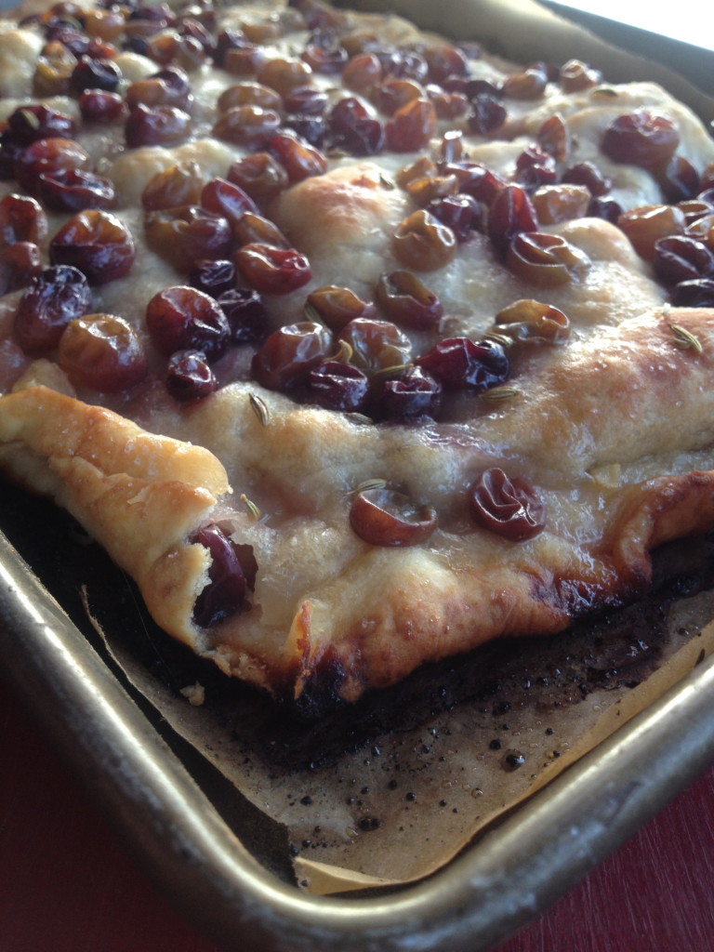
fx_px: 963
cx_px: 357
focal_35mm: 35
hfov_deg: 40.7
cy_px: 476
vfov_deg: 52.6
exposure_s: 1/20
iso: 50
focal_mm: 4.28
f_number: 2.4
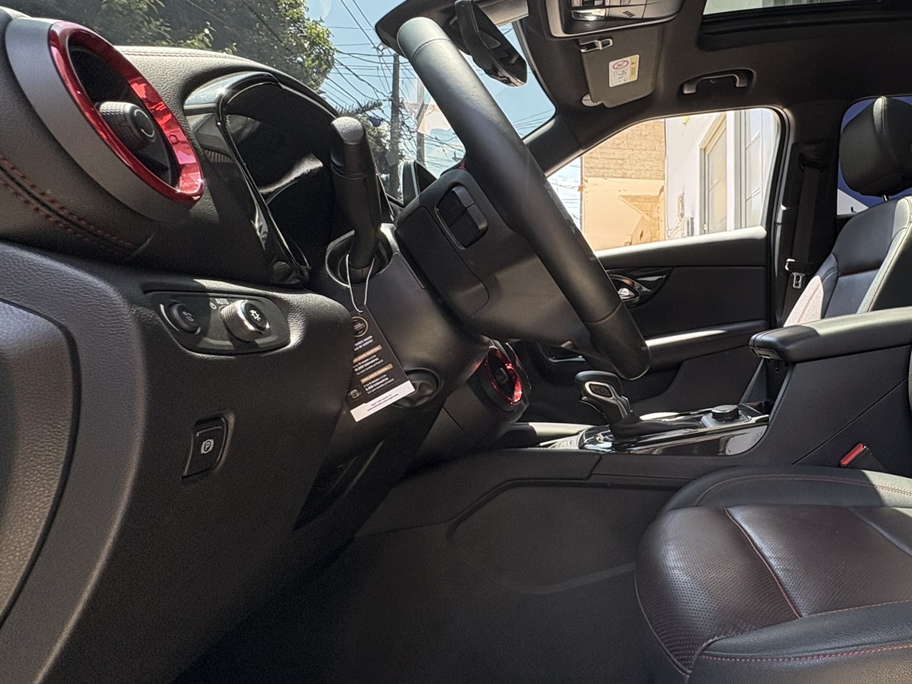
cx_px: 709
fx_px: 632
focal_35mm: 24
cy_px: 315
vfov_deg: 56.7
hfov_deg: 66.1
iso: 64
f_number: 2.2
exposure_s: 1/190
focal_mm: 2.22
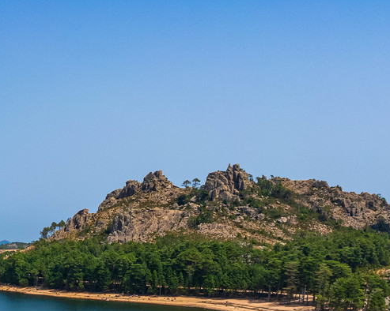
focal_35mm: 67
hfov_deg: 27.9
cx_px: 94
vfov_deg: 21.4
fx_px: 773
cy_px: 362
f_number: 2.8
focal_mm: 8.4
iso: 100
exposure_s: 1/2000
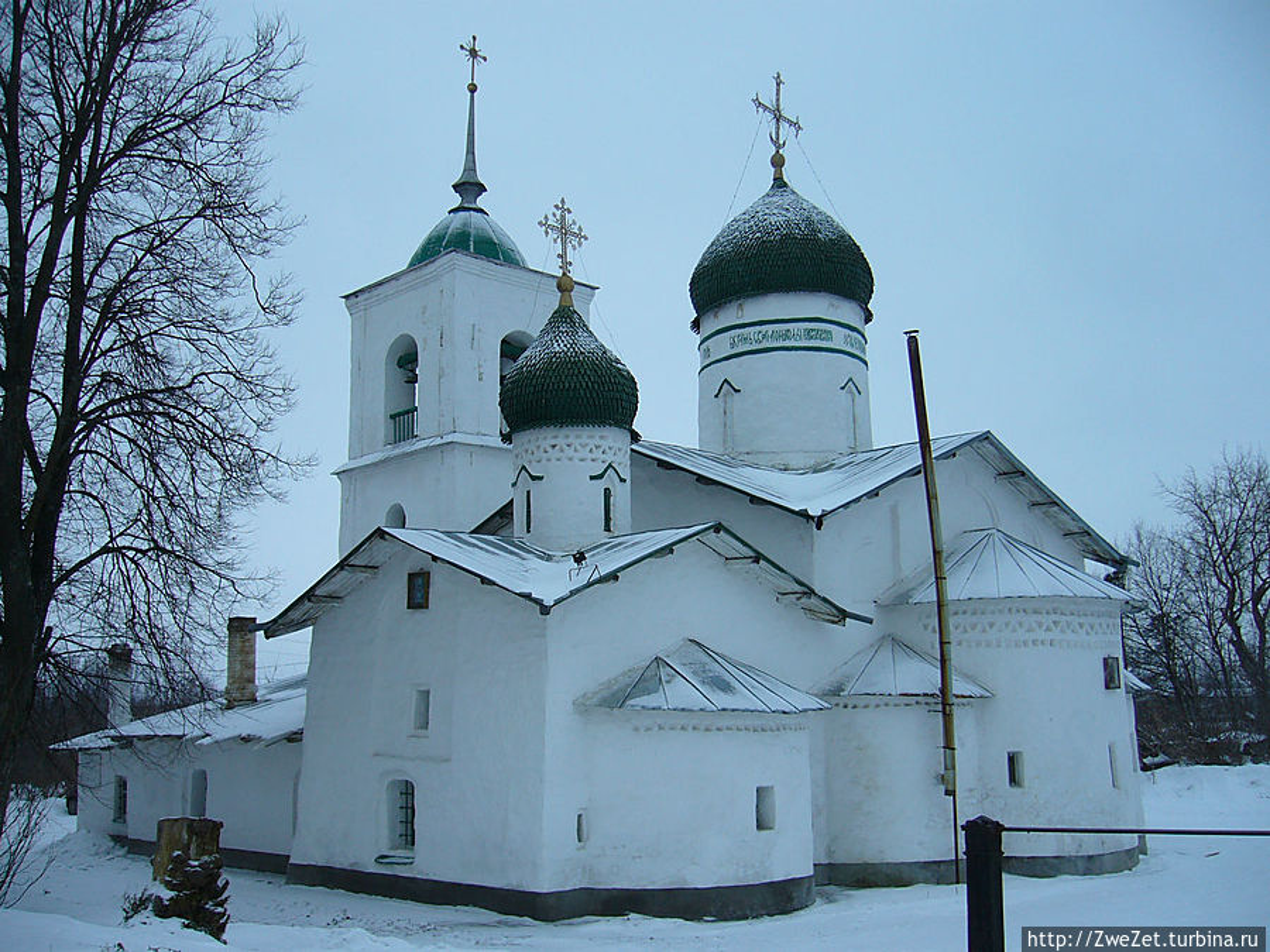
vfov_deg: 40.7
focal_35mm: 35
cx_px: 635
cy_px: 476
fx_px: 1284
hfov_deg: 52.6
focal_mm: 5.8
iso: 80
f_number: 2.8
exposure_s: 1/30
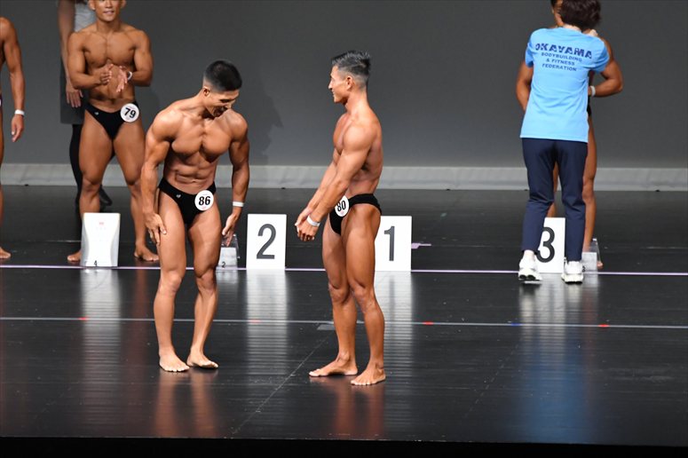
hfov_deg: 6.9
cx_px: 344
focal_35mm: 300
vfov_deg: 4.6
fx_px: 5731
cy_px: 229
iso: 5000
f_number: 5.6
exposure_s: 1/400
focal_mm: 200
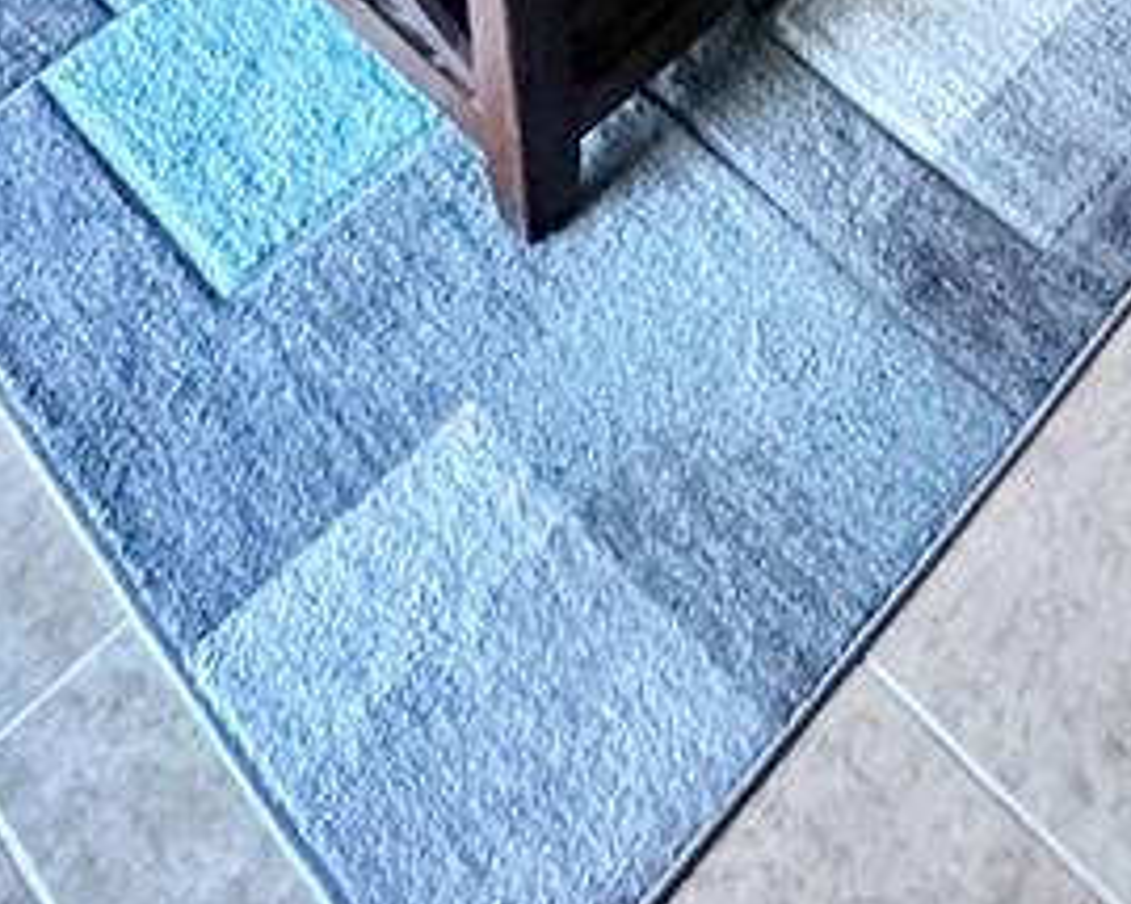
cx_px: 1110
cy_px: -1261
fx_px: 2041
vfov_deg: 15.0
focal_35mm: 61
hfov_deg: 29.1
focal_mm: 2.22
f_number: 2.2
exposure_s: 1/60
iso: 400
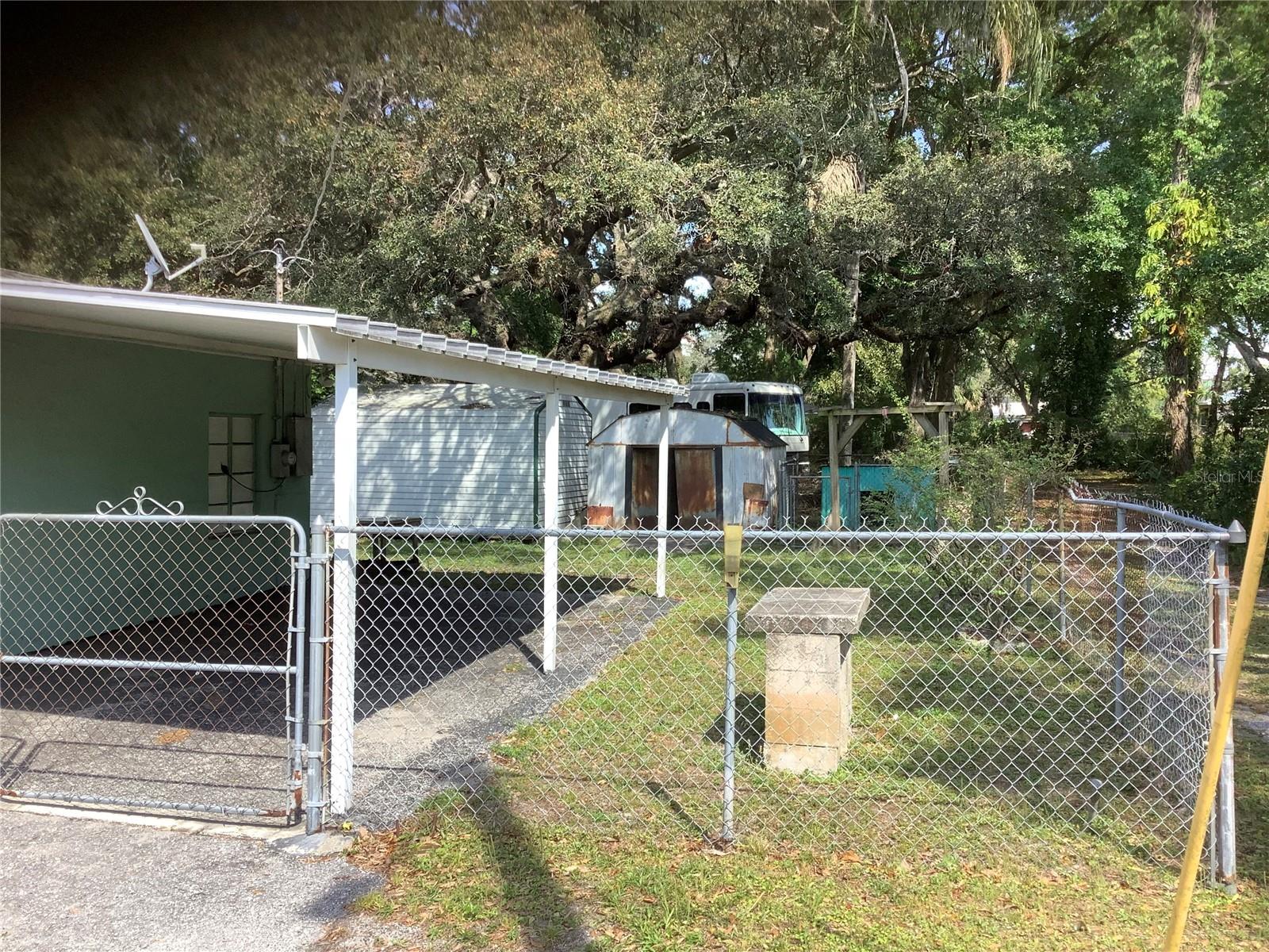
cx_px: 634
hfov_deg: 58.4
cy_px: 476
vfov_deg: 45.4
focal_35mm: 31
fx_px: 1136
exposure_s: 1/345
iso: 25
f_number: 2.4
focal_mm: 3.3
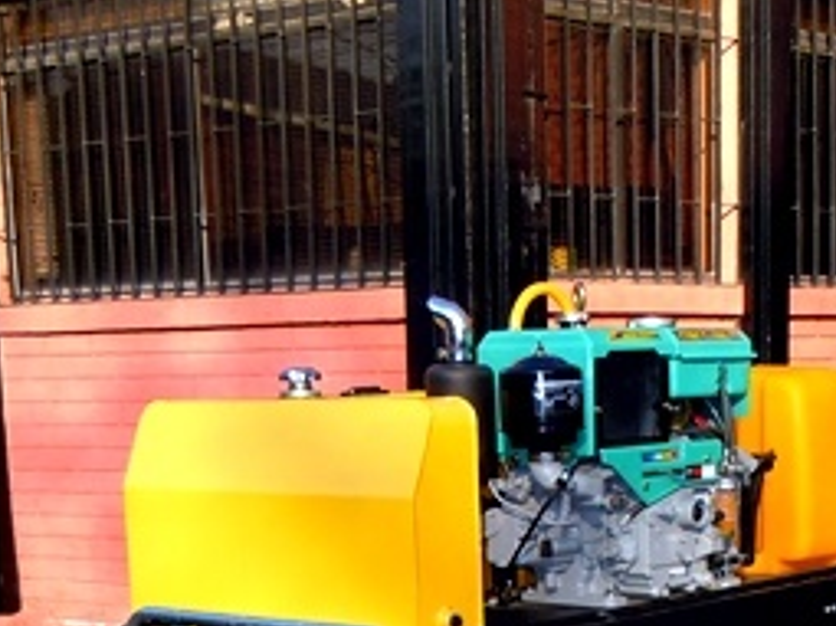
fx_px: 1883
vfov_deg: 17.8
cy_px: 785
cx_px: 523
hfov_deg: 25.0
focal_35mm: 78
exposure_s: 1/500
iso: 100
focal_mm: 5.4
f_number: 3.5
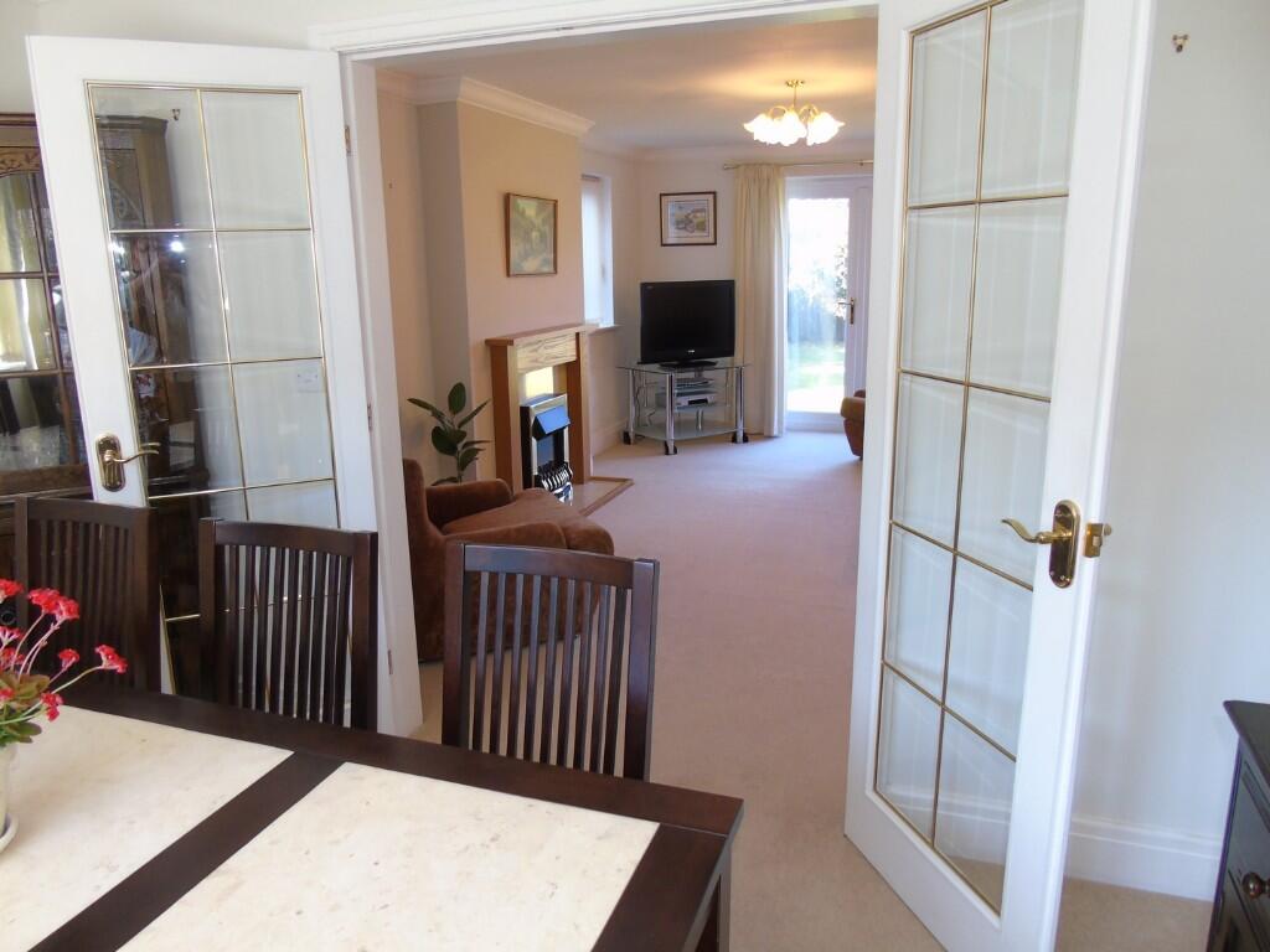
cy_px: 476
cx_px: 635
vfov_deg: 54.9
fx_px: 917
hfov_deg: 69.4
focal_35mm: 25
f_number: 3.4
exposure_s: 1/30
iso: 160
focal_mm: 4.4
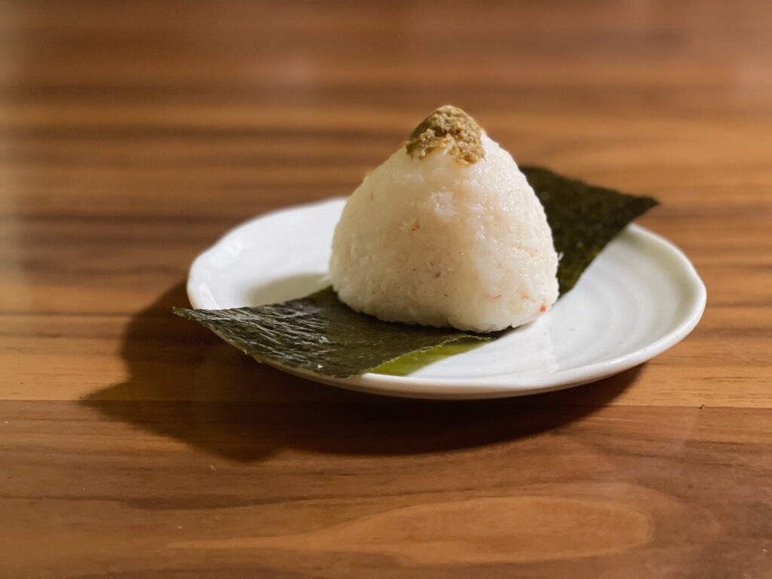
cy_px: 290
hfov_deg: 30.3
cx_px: 386
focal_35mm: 64
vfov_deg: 22.9
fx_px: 1427
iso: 320
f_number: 2.2
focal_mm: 7.5
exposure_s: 1/37
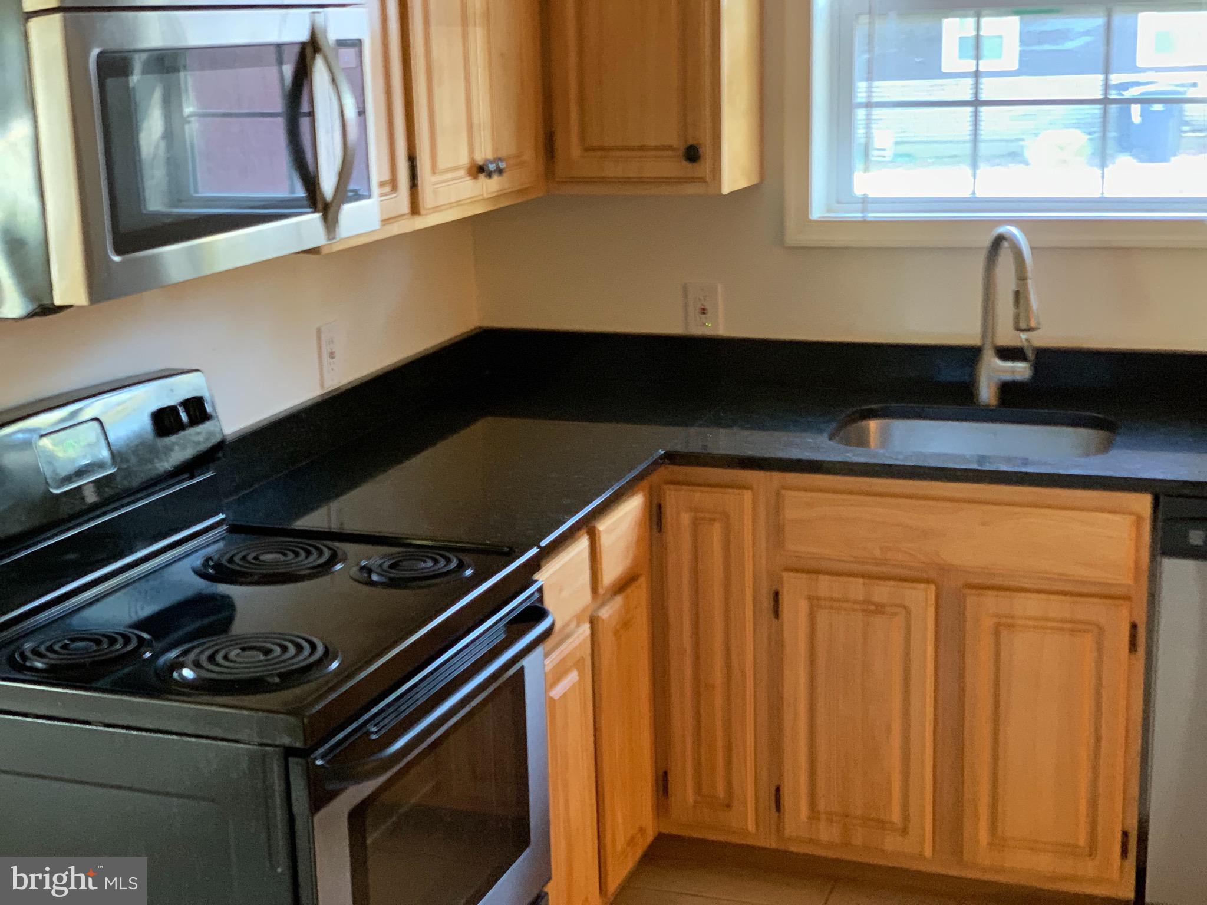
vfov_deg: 28.0
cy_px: 452
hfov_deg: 36.8
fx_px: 1813
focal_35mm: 52
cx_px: 604
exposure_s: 1/30
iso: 640
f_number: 2.4
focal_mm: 6
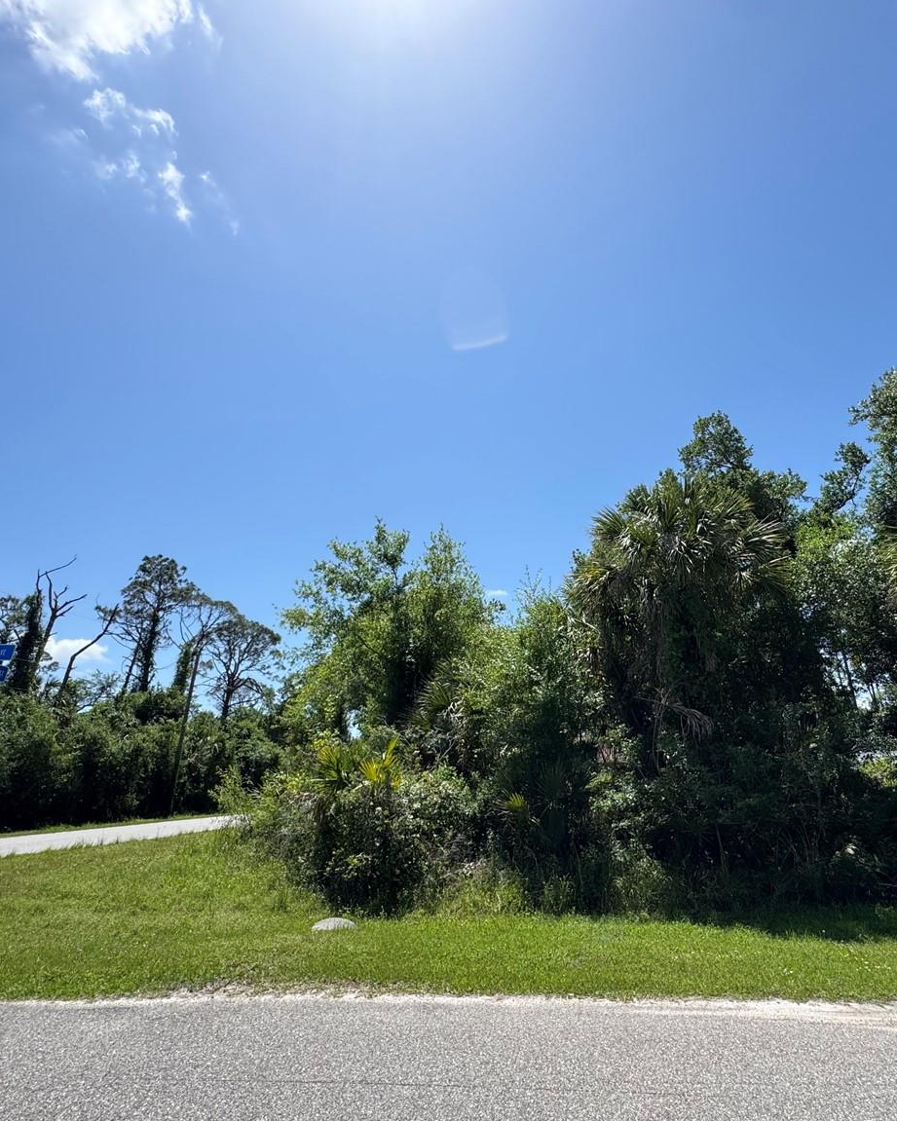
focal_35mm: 19
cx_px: 529
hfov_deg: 70.3
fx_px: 630
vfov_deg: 83.3
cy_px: 577
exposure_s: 1/2273
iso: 50
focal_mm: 2.22
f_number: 2.2
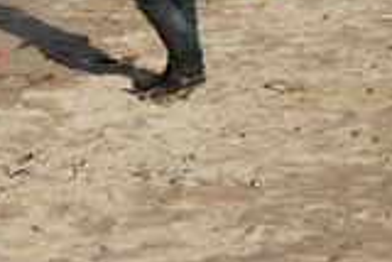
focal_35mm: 197
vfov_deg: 6.8
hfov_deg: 9.9
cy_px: -204
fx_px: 2146
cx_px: -314
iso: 100
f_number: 9
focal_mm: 35
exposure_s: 1/320
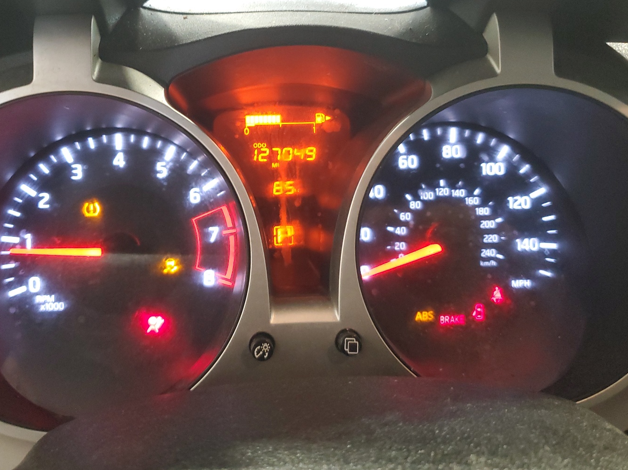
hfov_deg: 58.1
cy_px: 199
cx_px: 271
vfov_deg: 45.3
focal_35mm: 31
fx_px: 562
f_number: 1.5
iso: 322
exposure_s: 1/30
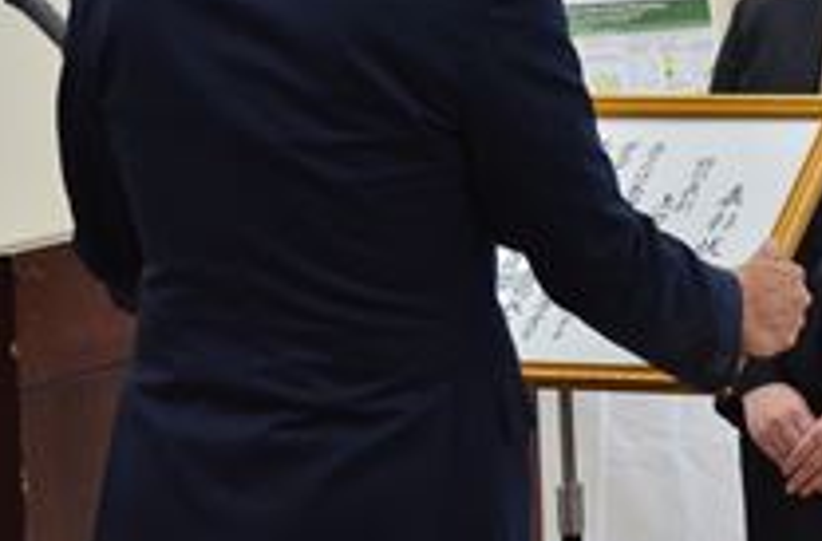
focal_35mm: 159
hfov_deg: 12.9
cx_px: 688
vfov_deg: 8.5
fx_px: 3617
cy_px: 57
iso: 1600
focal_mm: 44
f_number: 6.3
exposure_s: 1/250
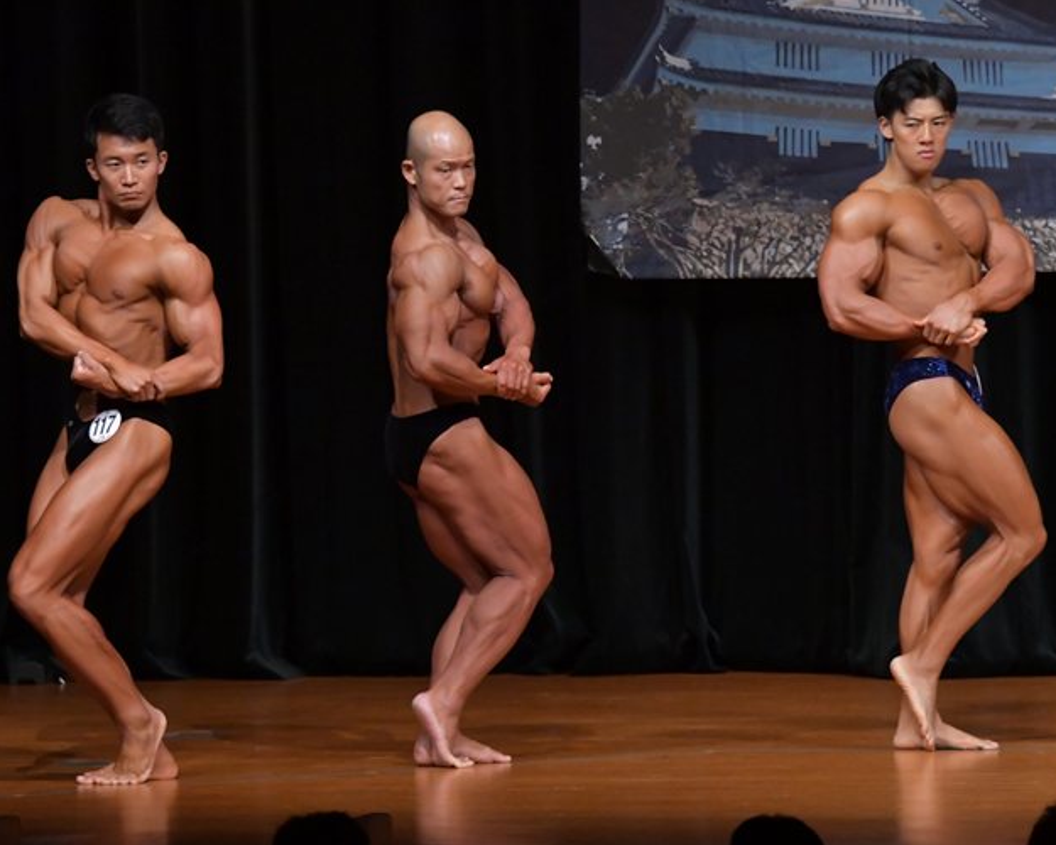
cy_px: 419
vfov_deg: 4.9
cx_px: 432
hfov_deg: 6.2
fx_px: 9814
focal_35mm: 314
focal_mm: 180
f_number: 5.6
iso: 5000
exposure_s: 1/400
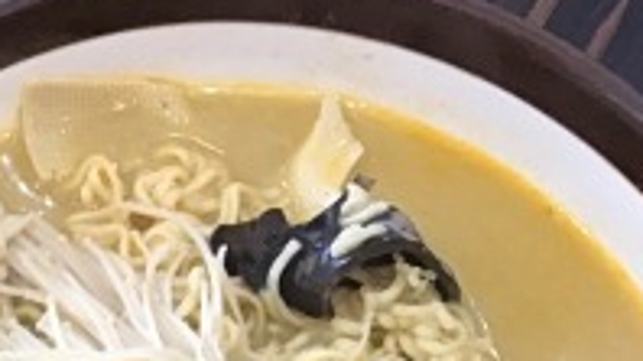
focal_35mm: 108
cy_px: 1063
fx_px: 1840
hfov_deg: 18.7
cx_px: -141
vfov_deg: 9.1
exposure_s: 1/25
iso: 32
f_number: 1.8
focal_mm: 3.99
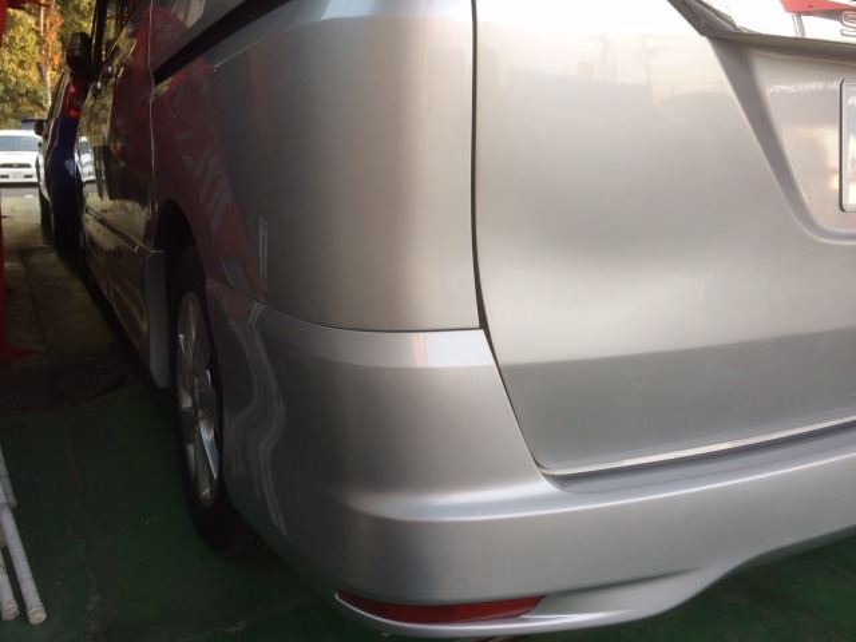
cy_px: 321
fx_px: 717
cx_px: 428
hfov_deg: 61.7
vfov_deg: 48.2
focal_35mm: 29
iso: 32
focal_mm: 4.15
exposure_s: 1/60
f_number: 2.2
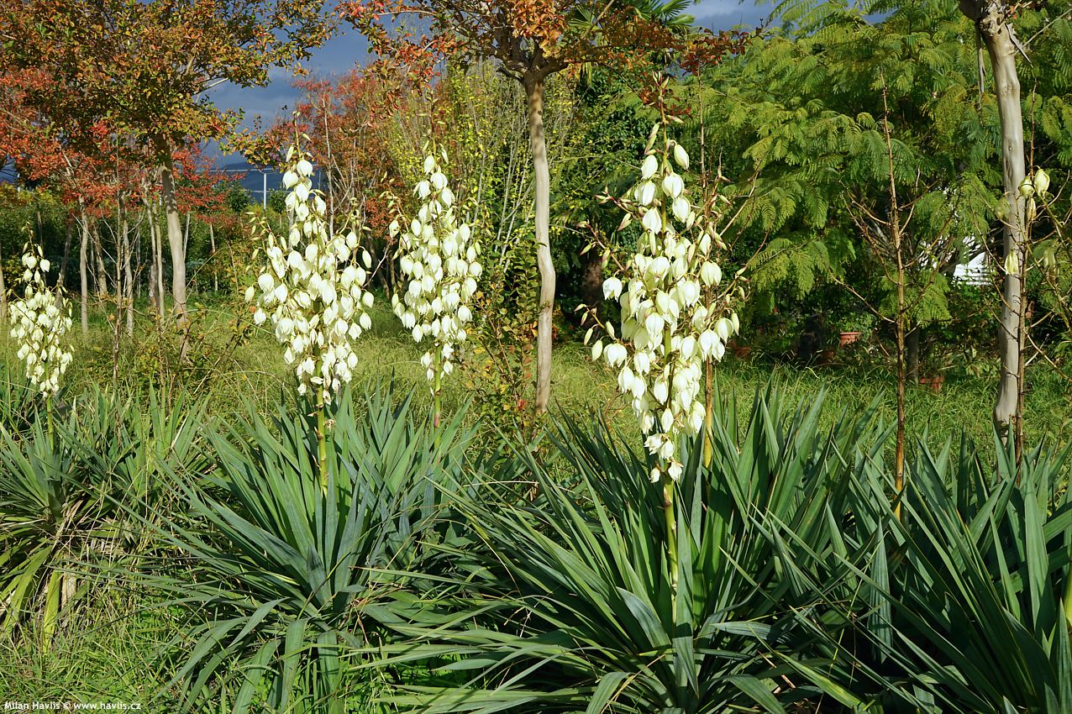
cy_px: 357
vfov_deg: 35.0
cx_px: 536
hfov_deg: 50.7
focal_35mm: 38
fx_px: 1131
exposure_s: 1/160
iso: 100
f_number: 11
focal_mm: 38
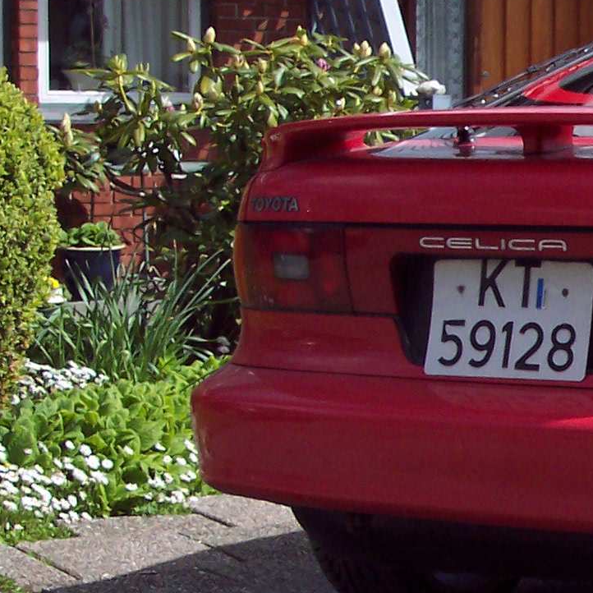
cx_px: 834
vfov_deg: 14.5
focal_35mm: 120
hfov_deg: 13.8
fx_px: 2326
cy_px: 401
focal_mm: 8
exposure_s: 1/700
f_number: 4.8
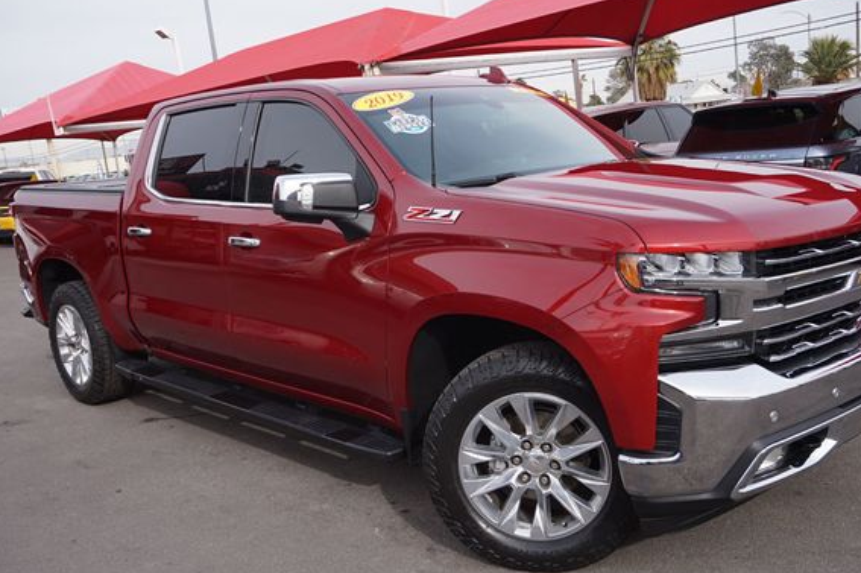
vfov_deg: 37.2
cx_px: 456
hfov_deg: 53.7
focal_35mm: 36
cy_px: 304
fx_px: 850
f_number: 6.3
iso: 100
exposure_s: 1/200
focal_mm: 21
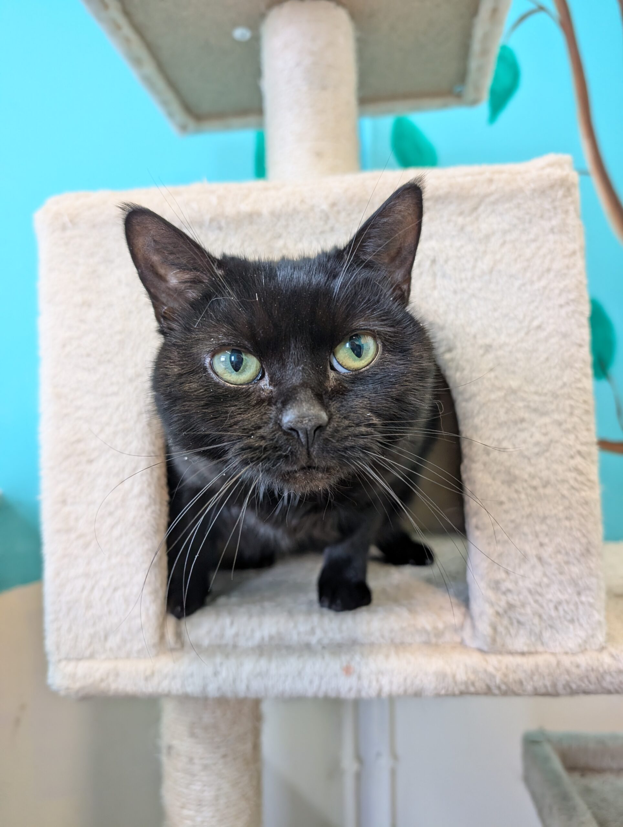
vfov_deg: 71.5
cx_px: 312
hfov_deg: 56.9
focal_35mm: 24
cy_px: 414
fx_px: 574
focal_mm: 6.9
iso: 273
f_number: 1.68
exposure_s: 1/100
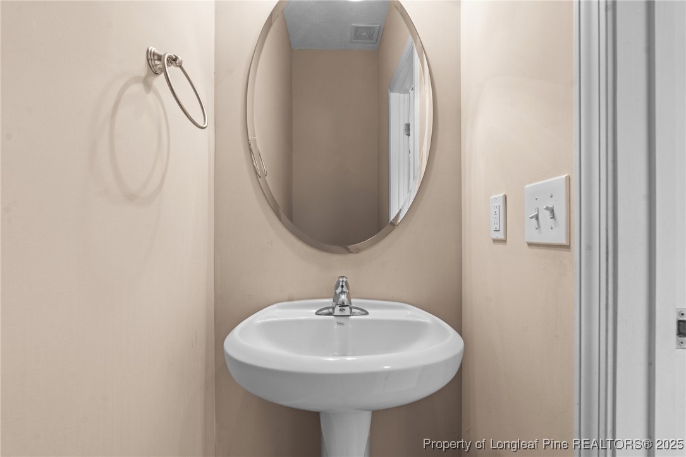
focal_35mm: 16
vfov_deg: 73.7
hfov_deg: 96.7
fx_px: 305
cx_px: 343
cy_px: 228
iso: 250
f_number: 8
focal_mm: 16
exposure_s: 1
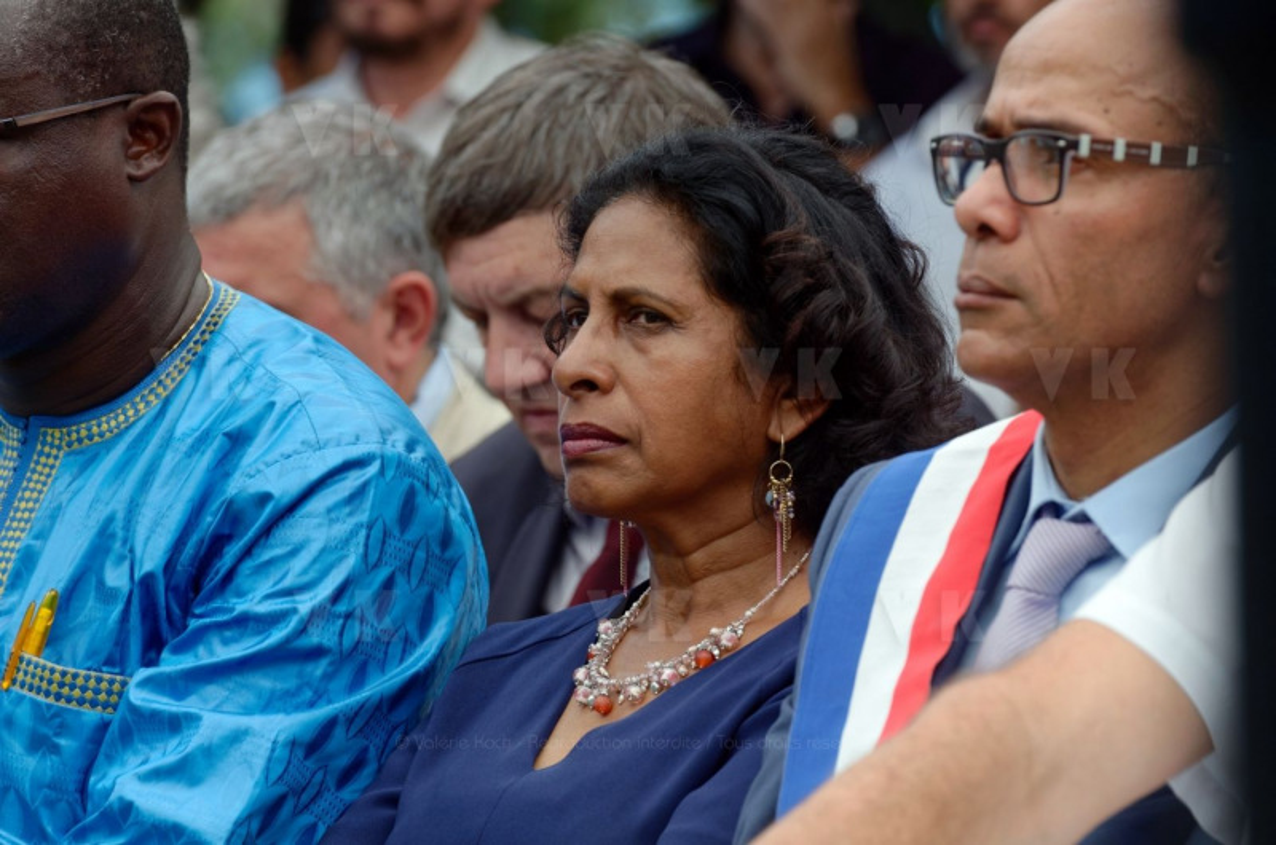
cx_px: 638
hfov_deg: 6.9
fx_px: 10612
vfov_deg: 4.6
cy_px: 422
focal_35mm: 300
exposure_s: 1/250
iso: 100
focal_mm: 200
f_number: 6.3
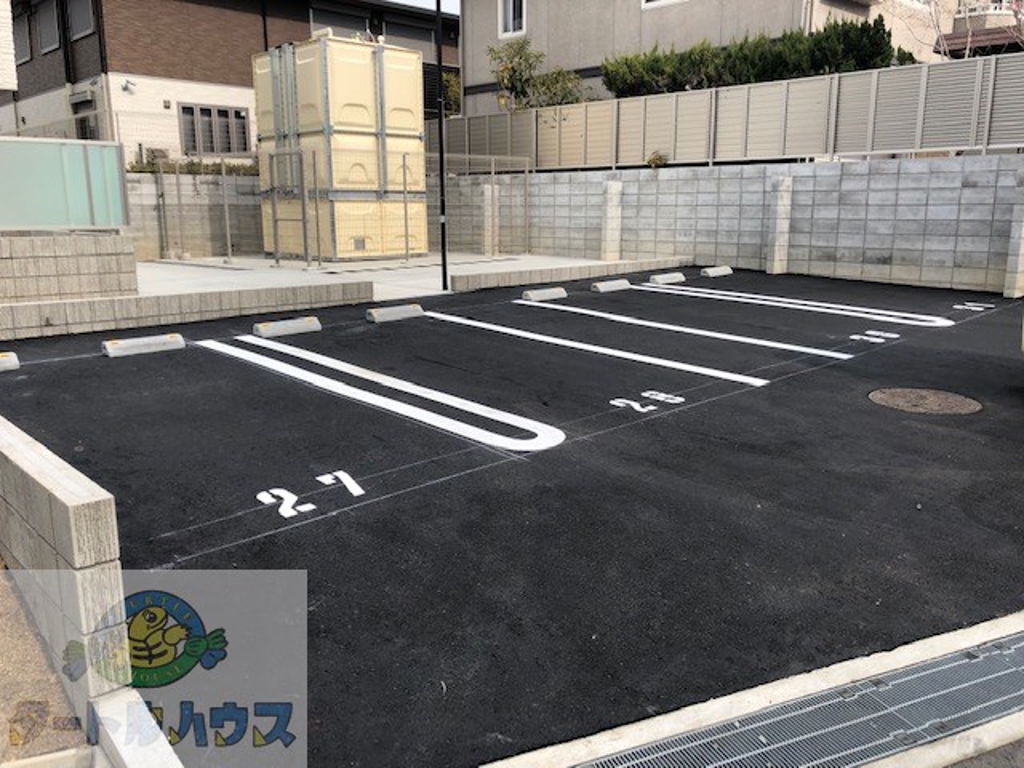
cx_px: 512
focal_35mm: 28
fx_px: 828
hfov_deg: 63.4
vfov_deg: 49.7
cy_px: 384
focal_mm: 4
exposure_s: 1/1104
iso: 20
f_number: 1.8
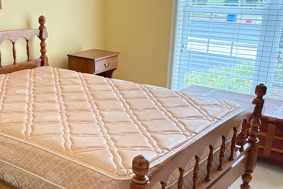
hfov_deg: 40.0
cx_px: 72
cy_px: 119
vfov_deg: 28.0
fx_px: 377
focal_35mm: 48
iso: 500
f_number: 1.6
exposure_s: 1/60
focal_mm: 5.96
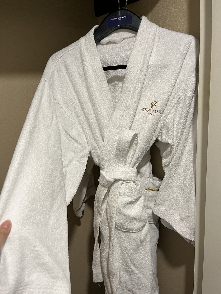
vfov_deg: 67.3
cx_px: 110
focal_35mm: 26
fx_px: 221
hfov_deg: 53.1
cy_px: 147
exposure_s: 1/60
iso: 80
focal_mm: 5.1
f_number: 1.6
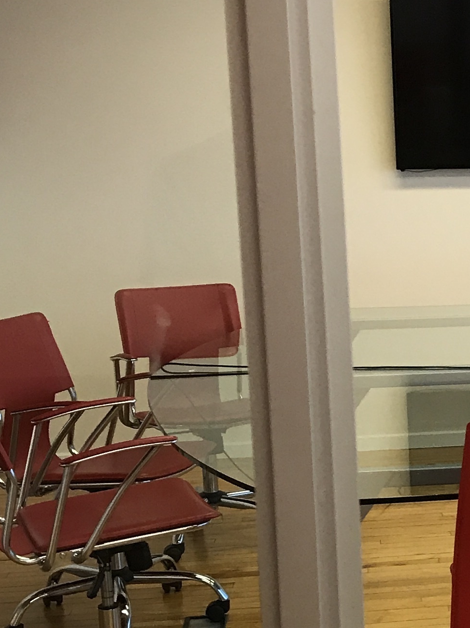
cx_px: 605
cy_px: 414
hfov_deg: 16.1
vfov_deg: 22.4
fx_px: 1576
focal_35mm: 87
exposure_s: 1/20
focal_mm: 3.99
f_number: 1.8
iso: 32
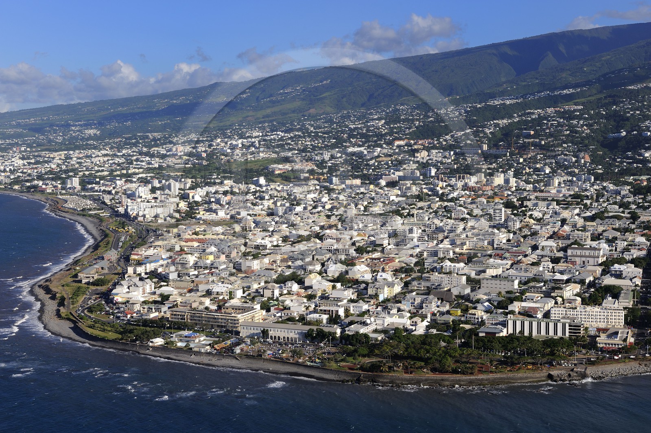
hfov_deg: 34.5
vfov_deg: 23.3
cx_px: 326
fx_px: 1048
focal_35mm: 58
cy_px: 216
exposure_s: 1/800
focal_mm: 58
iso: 400
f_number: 10
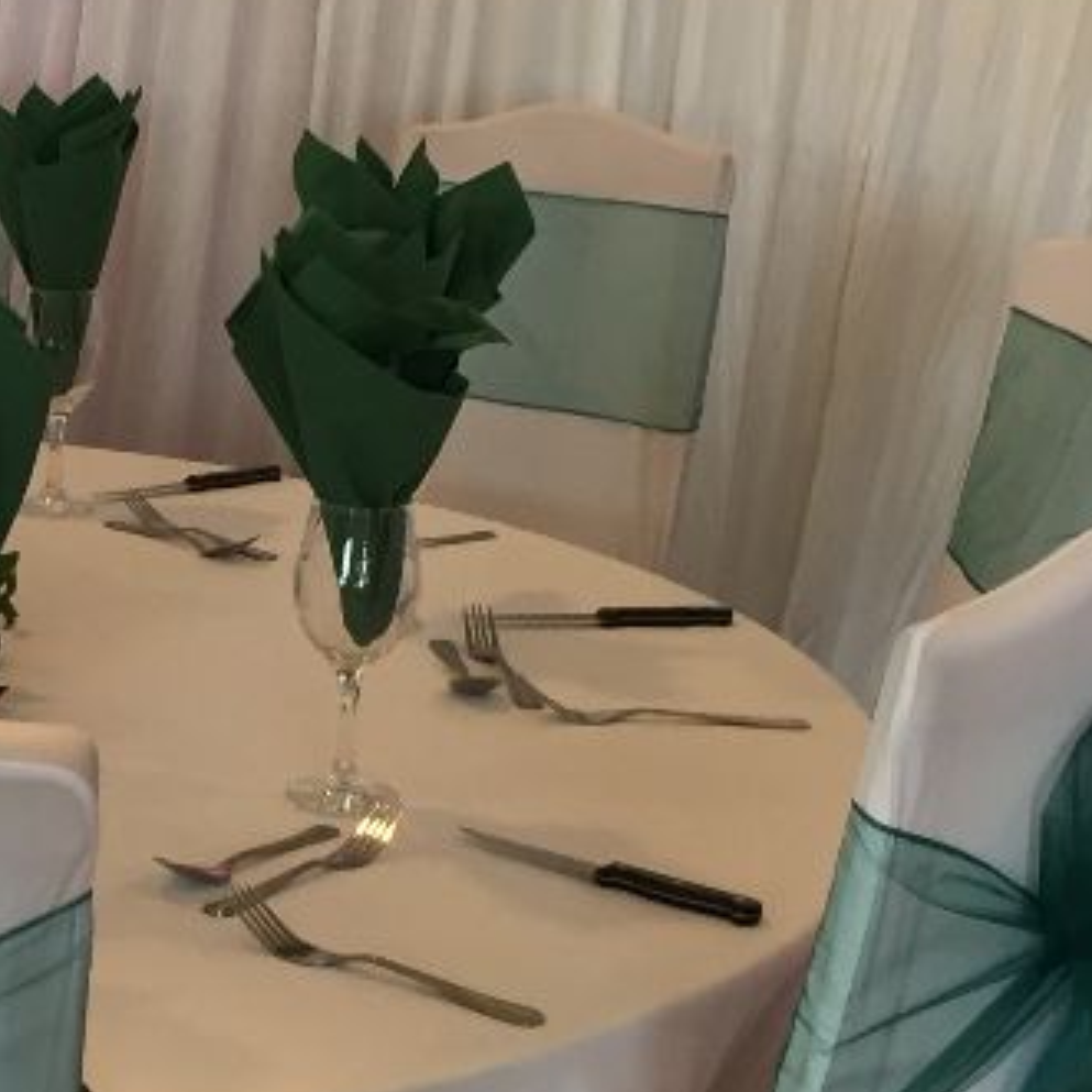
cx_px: -165
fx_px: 3319
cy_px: 699
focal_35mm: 93
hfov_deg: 17.9
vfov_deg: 18.6
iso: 80
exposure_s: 1/33
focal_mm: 4.15
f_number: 2.2
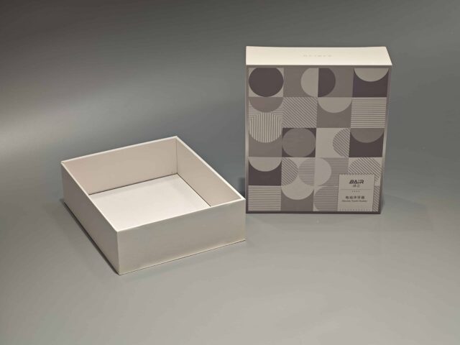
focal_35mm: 75
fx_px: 997
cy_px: 172
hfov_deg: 26.0
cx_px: 230
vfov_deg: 19.6
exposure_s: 1/100
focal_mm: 10.1
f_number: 2
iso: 100
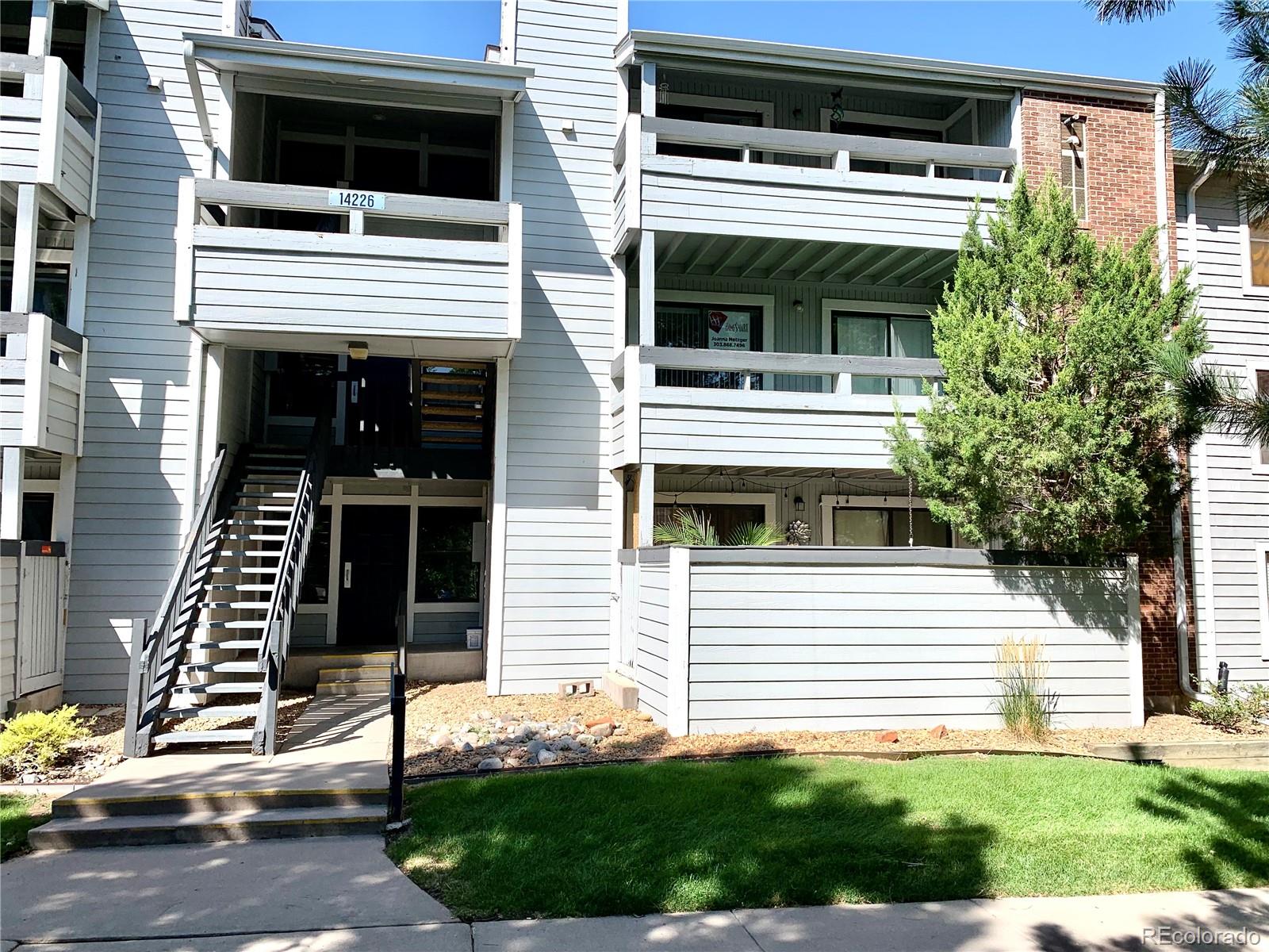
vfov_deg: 53.1
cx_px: 634
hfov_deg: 67.3
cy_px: 476
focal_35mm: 26
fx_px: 953
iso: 25
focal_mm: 4.25
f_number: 1.8
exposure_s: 1/2160
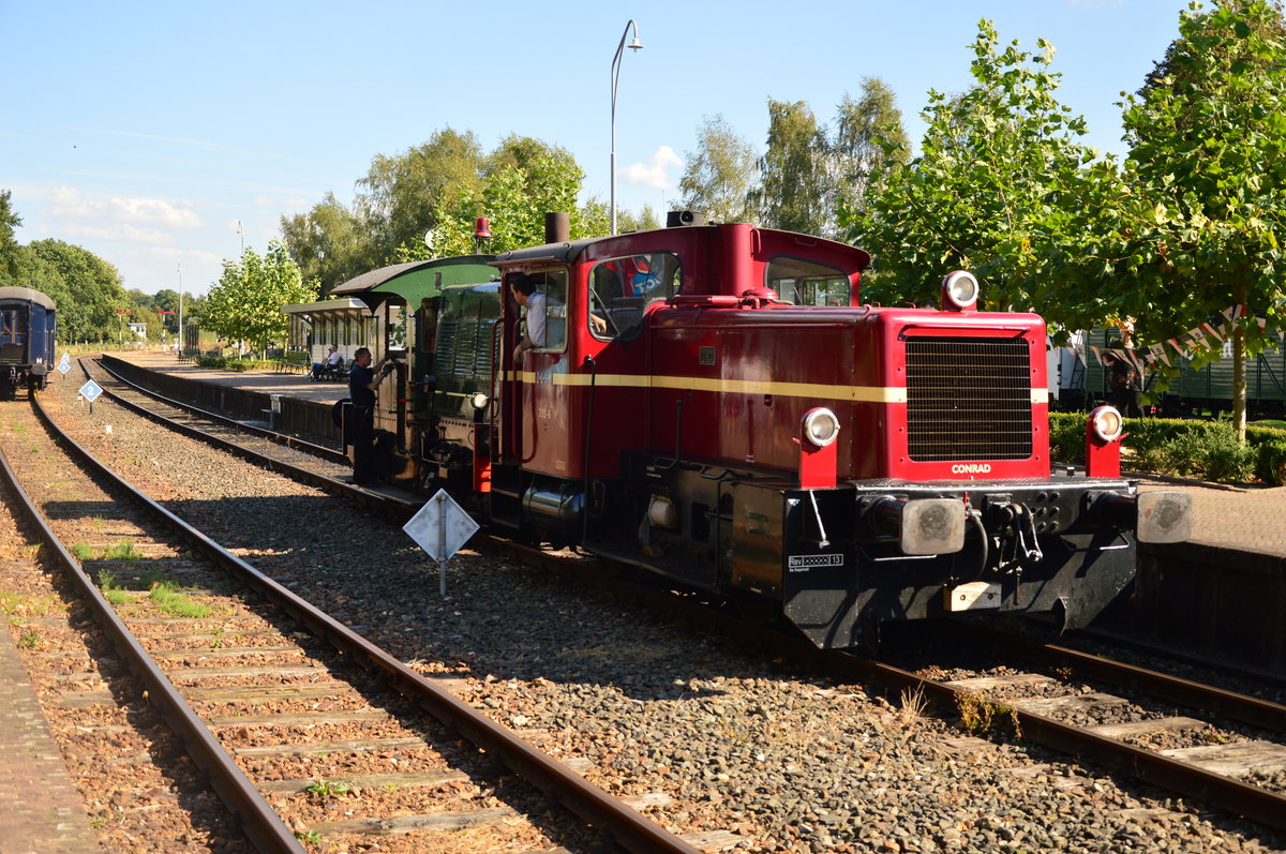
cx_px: 643
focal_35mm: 45
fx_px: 1606
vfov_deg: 29.8
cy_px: 427
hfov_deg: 43.7
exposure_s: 1/500
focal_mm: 30
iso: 200
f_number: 5
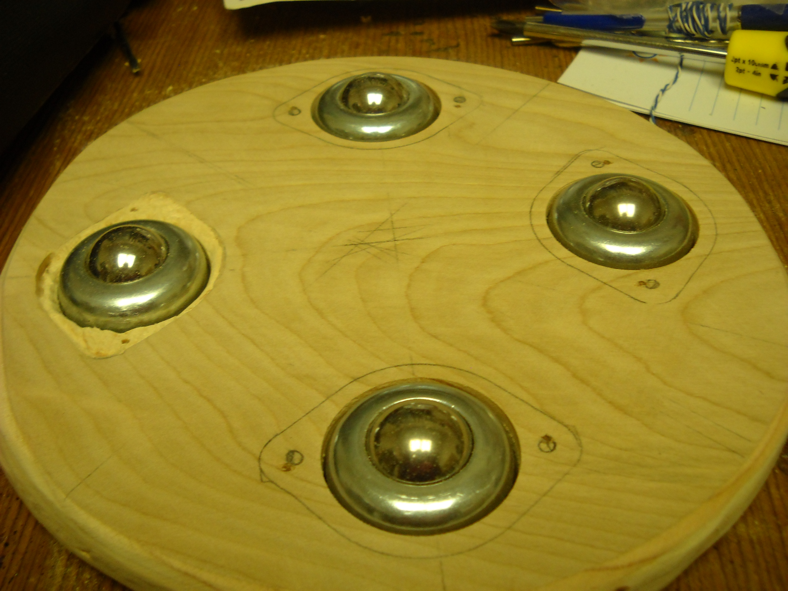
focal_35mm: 41
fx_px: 933
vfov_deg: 35.1
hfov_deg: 45.8
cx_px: 394
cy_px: 296
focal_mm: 6.72
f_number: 3.1
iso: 183
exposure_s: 1/60
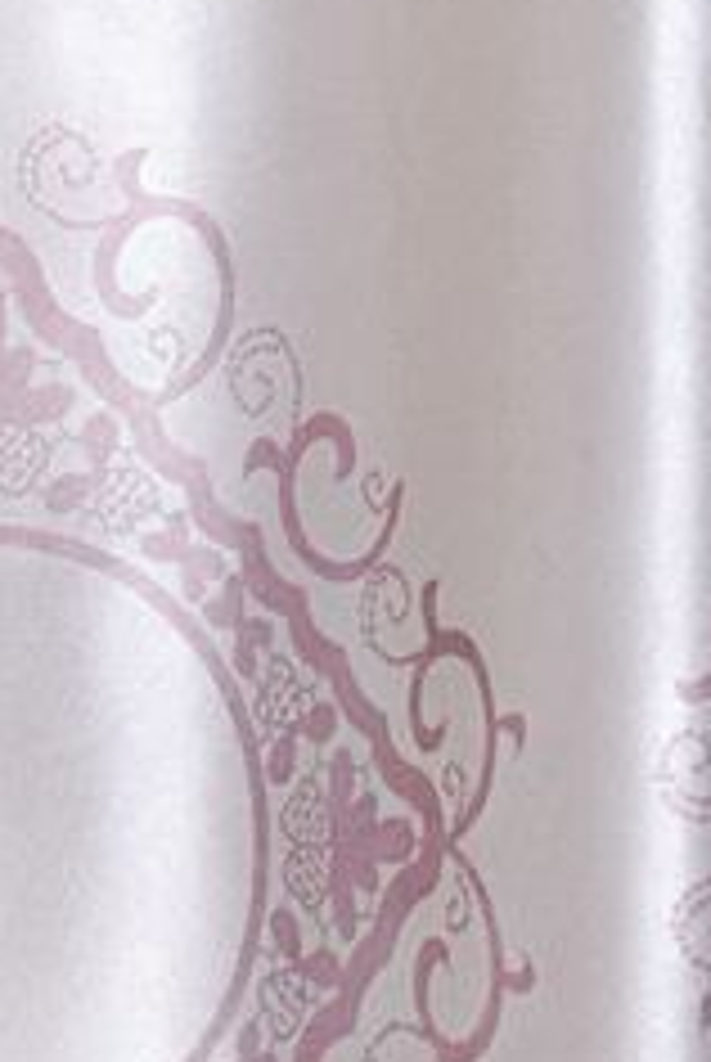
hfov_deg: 2.2
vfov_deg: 3.3
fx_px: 18608
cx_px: -695
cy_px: -68
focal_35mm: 630
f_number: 11
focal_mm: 62
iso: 100
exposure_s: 1/8
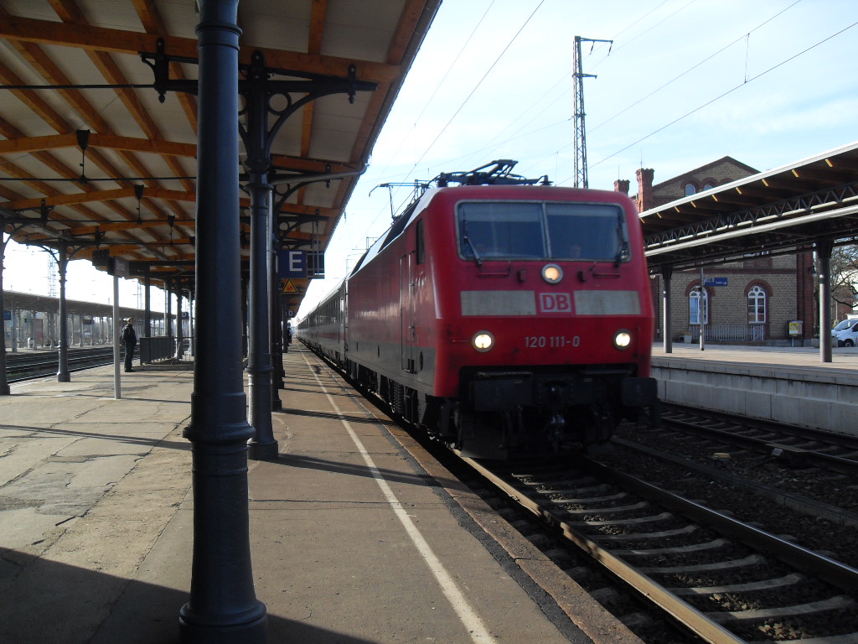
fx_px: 843
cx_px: 429
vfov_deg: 41.8
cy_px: 322
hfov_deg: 54.0
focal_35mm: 34
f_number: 7
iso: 80
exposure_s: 1/90
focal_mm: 6.3
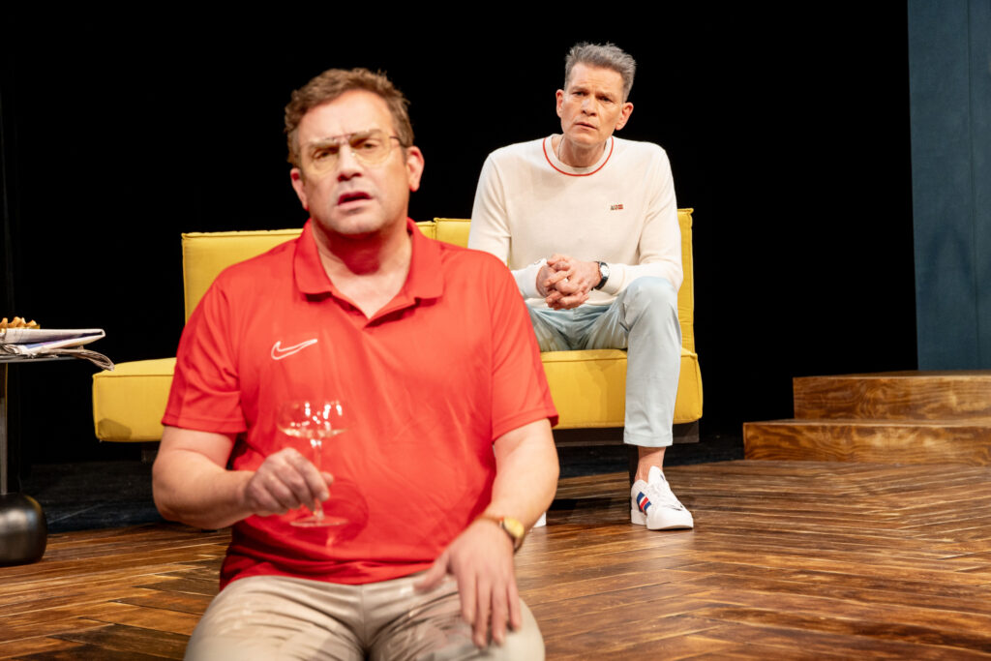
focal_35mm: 70
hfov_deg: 28.8
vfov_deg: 19.5
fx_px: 1927
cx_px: 496
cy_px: 330
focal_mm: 70
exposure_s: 1/100
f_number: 5
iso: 1600
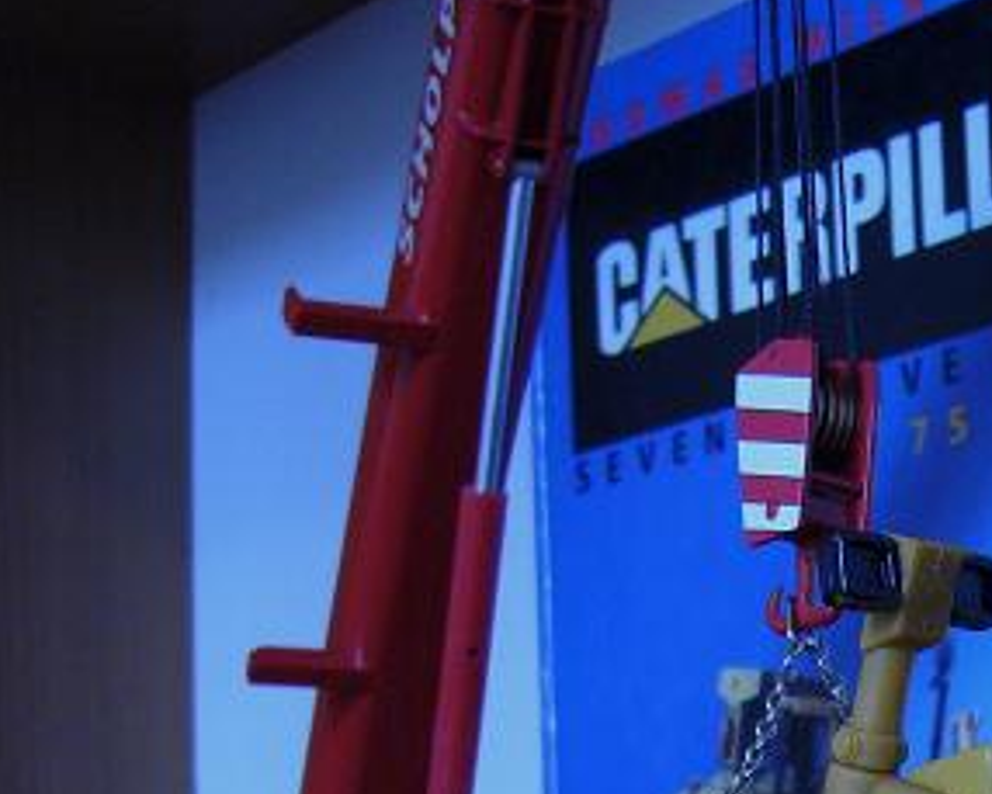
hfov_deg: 22.1
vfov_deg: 17.6
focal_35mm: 84
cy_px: 898
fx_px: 2467
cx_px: 923
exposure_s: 1/10
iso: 200
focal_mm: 5.8
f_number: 2.8
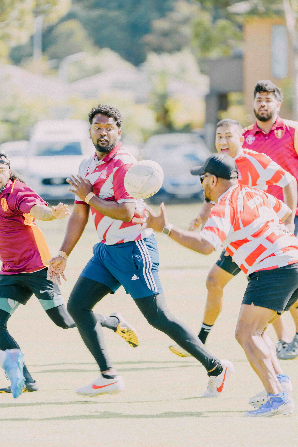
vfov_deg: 5.4
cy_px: 224
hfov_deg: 3.6
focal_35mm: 382
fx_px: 4743
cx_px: 149
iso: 250
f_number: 6.3
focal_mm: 382
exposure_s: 1/250
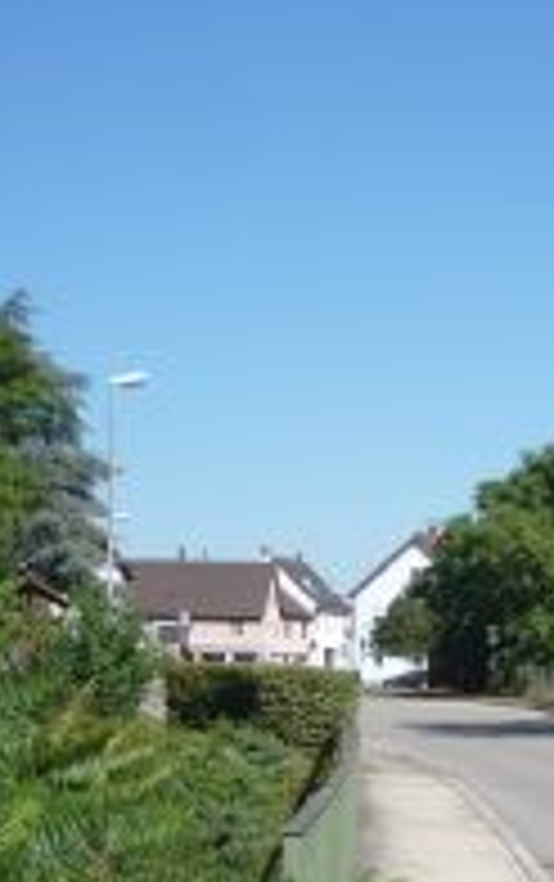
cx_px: 644
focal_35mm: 83
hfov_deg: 15.3
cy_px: 724
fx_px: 1999
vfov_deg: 24.4
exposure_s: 1/400
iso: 100
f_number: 5
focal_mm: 5.2
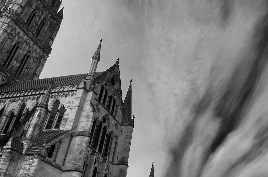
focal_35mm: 33
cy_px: 79
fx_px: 245
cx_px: 212
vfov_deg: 39.7
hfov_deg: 53.7
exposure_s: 1/80
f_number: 8
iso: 100
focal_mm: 10
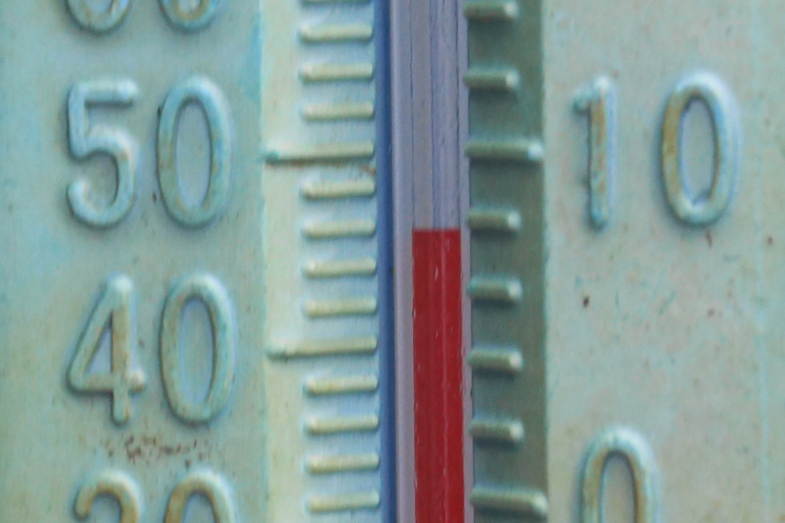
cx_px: 392
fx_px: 2616
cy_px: 262
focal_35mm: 120
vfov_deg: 11.4
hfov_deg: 17.1
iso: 400
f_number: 6.3
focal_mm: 80
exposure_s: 1/20
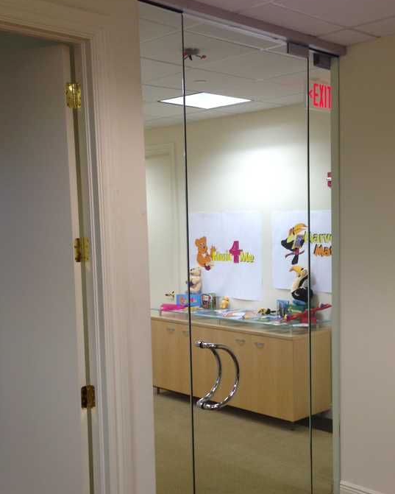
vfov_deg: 38.7
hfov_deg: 31.3
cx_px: 251
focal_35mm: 48
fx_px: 701
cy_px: 287
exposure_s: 1/24
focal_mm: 4.13
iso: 50
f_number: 2.4
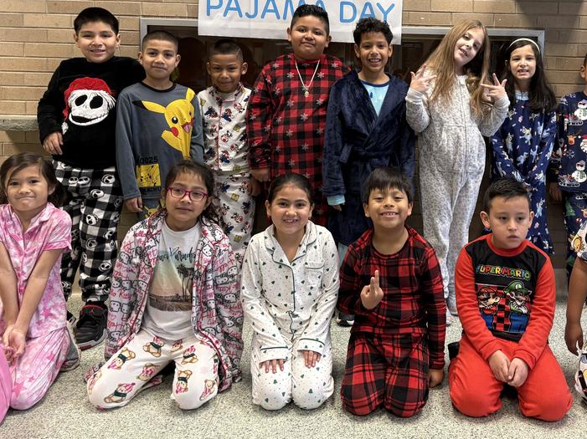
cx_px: 402
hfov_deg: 48.0
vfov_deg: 37.1
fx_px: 644
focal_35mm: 38
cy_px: 132
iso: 100
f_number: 1.6
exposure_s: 1/60
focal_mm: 5.96
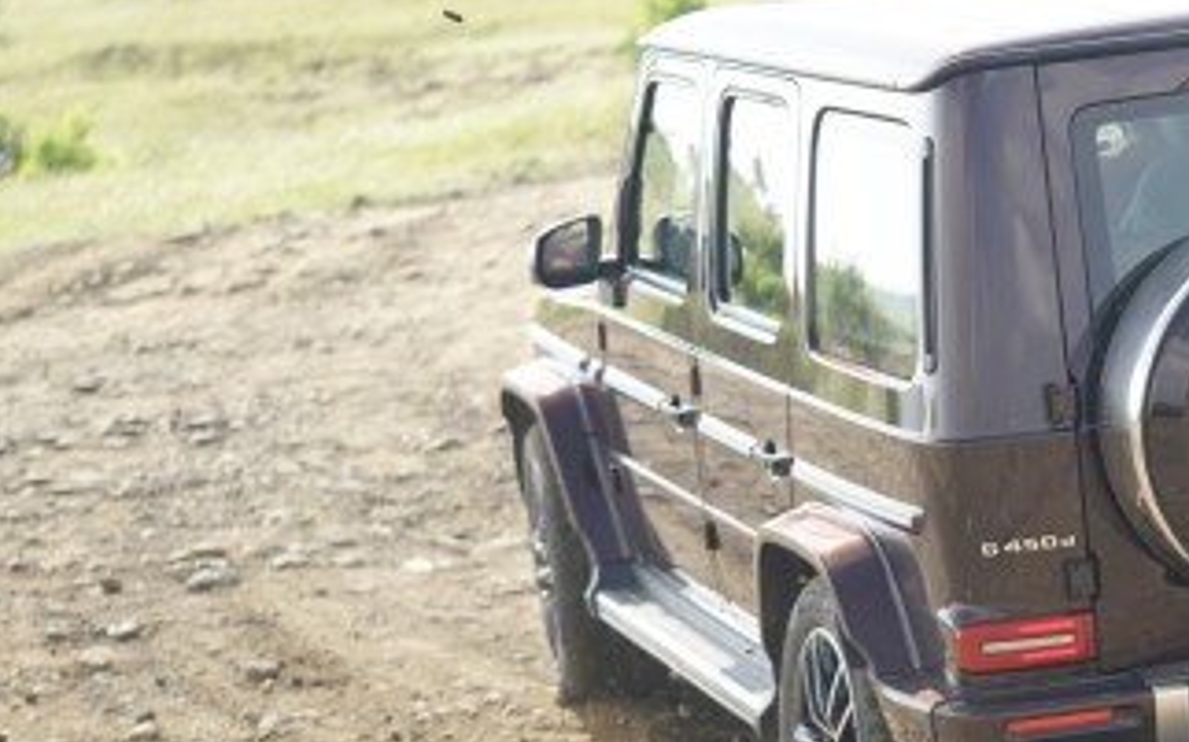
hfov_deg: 14.6
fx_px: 4600
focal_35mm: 142
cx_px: 1049
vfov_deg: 9.2
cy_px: 508
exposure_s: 1/640
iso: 320
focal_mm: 70
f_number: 2.8
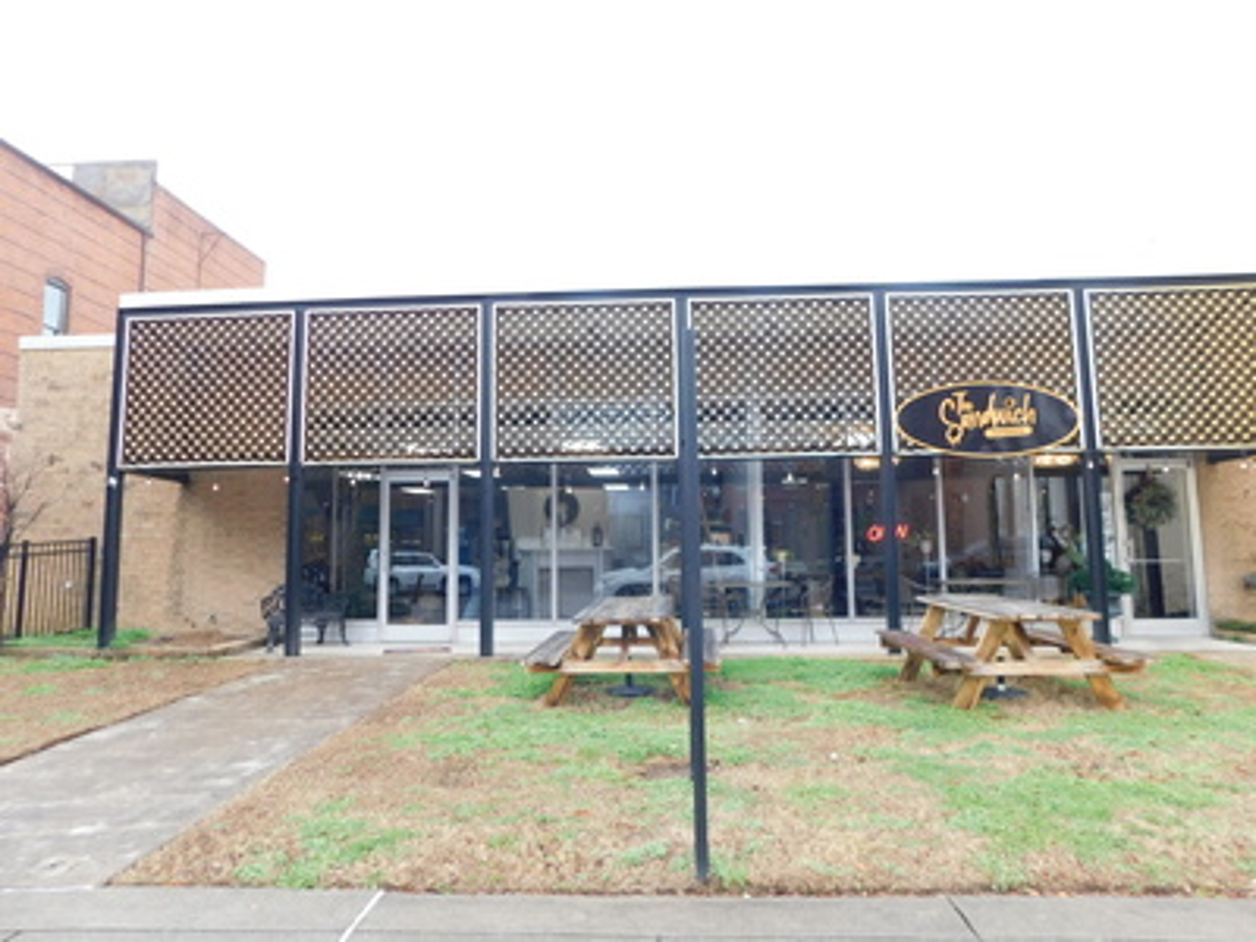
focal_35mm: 23
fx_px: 835
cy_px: 471
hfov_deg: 73.9
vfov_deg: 58.9
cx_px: 628
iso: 125
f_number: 3
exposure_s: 1/125
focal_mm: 4
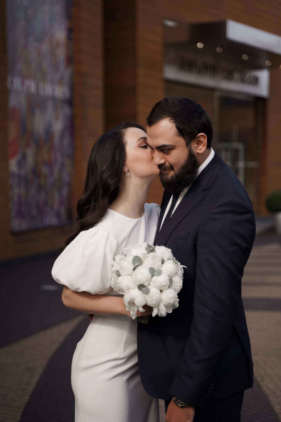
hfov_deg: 18.2
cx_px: 140
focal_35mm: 75
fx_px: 878
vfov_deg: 27.0
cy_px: 211
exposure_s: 1/2000
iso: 160
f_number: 2.8
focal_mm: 75
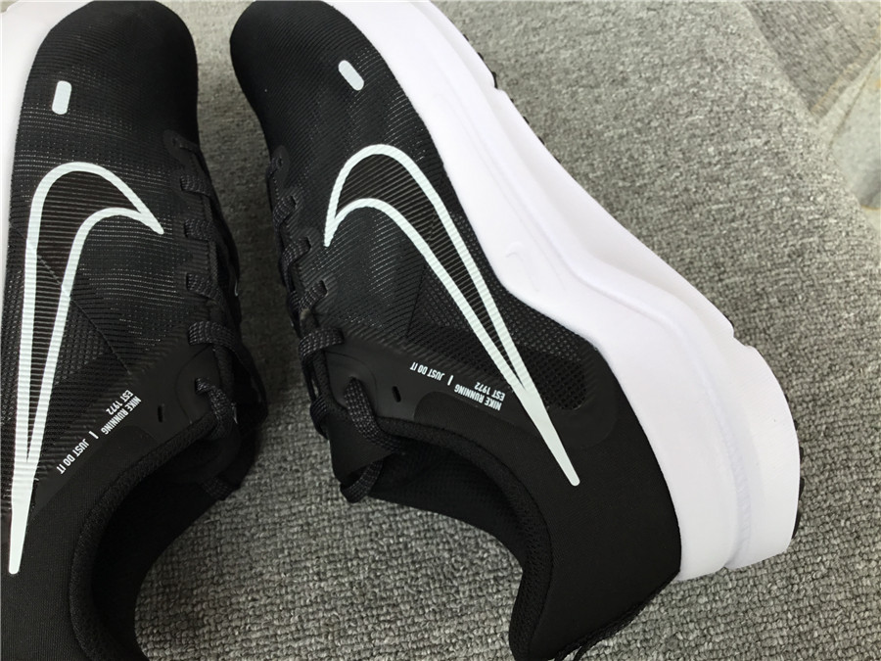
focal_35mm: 31
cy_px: 330
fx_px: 789
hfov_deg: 58.4
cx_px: 440
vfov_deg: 45.4
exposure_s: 1/118
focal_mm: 3.3
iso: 25
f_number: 2.4
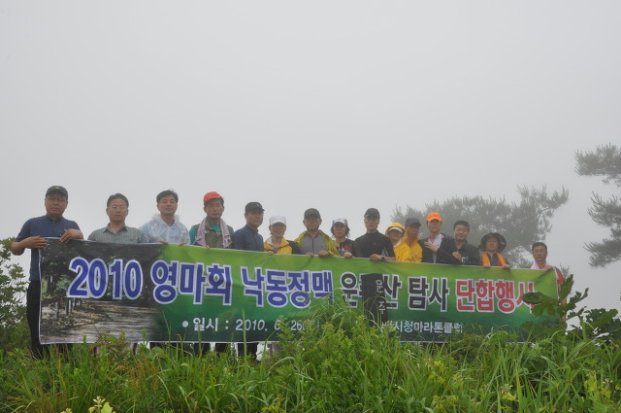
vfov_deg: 36.8
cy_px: 206
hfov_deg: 53.2
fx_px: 620
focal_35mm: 36
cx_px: 310
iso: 200
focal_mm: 24
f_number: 14
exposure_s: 1/200
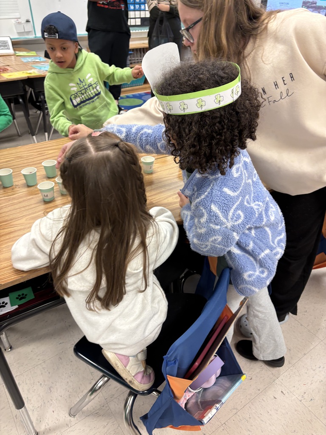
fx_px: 326
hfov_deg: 53.1
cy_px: 218
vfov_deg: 67.3
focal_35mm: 26
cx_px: 163
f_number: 1.6
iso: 100
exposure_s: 1/60
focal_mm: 5.96
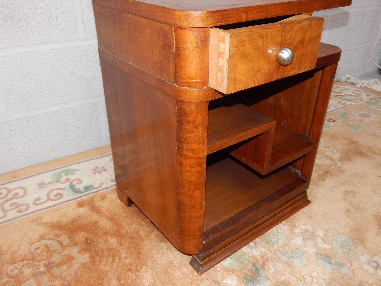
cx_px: 190
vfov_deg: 45.4
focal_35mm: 31
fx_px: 341
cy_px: 143
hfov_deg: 58.4
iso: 200
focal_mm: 5.6
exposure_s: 1/30
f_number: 3.2
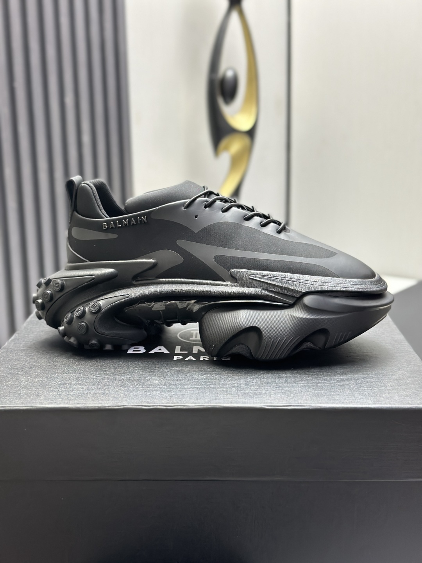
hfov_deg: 30.3
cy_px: 282
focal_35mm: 48
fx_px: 780
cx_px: 211
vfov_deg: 39.7
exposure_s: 1/50
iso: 250
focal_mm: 6.86
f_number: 1.78
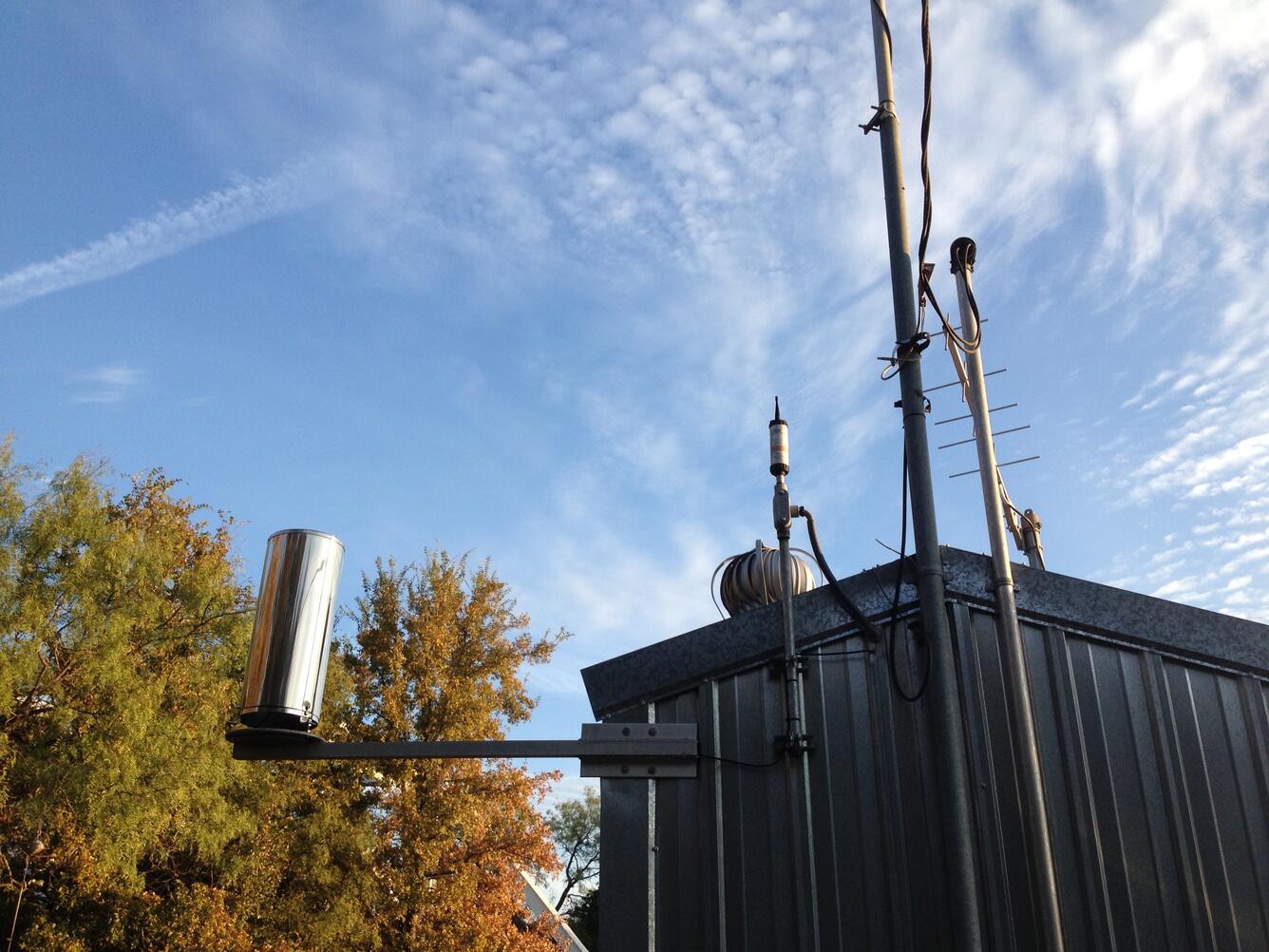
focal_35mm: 35
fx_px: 1283
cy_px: 476
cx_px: 634
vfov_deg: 40.7
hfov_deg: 52.6
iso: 50
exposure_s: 1/375
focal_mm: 4.28
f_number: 2.4
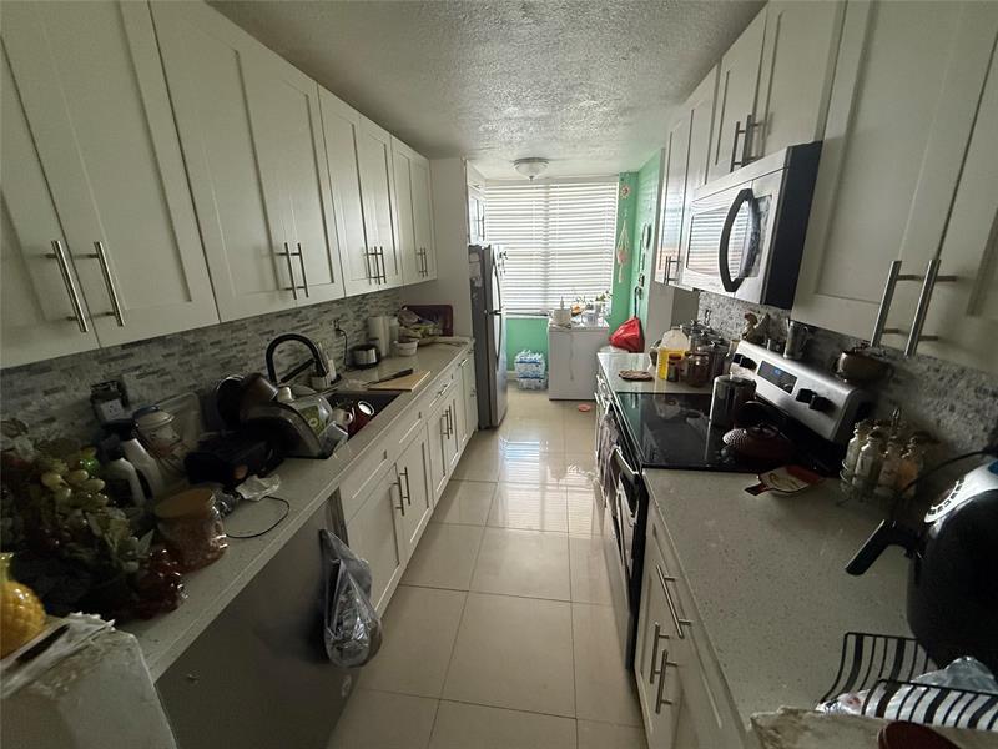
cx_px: 499
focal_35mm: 14
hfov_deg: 102.1
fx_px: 404
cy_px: 374
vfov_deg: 85.7
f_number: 2.2
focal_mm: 2.22
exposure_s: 1/78
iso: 320
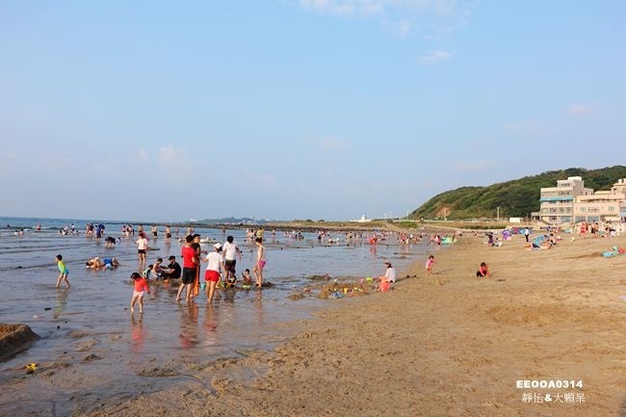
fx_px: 417
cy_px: 208
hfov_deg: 73.8
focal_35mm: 24
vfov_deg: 53.1
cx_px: 313
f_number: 3.5
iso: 125
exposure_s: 1/800
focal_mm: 8.8
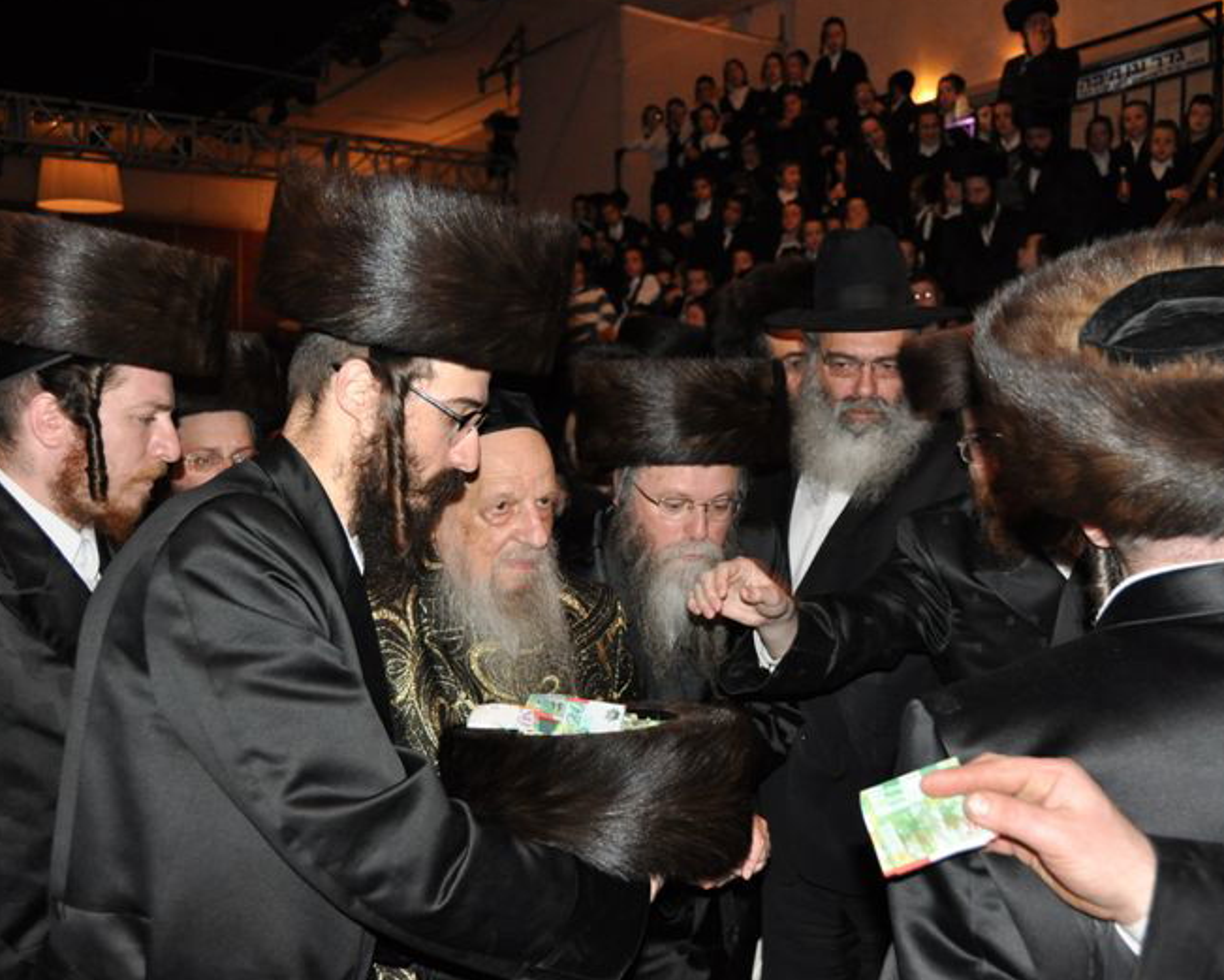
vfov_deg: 39.2
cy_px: 486
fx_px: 1377
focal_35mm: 38
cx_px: 651
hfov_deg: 47.9
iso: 800
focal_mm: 22
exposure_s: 1/60
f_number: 3.8
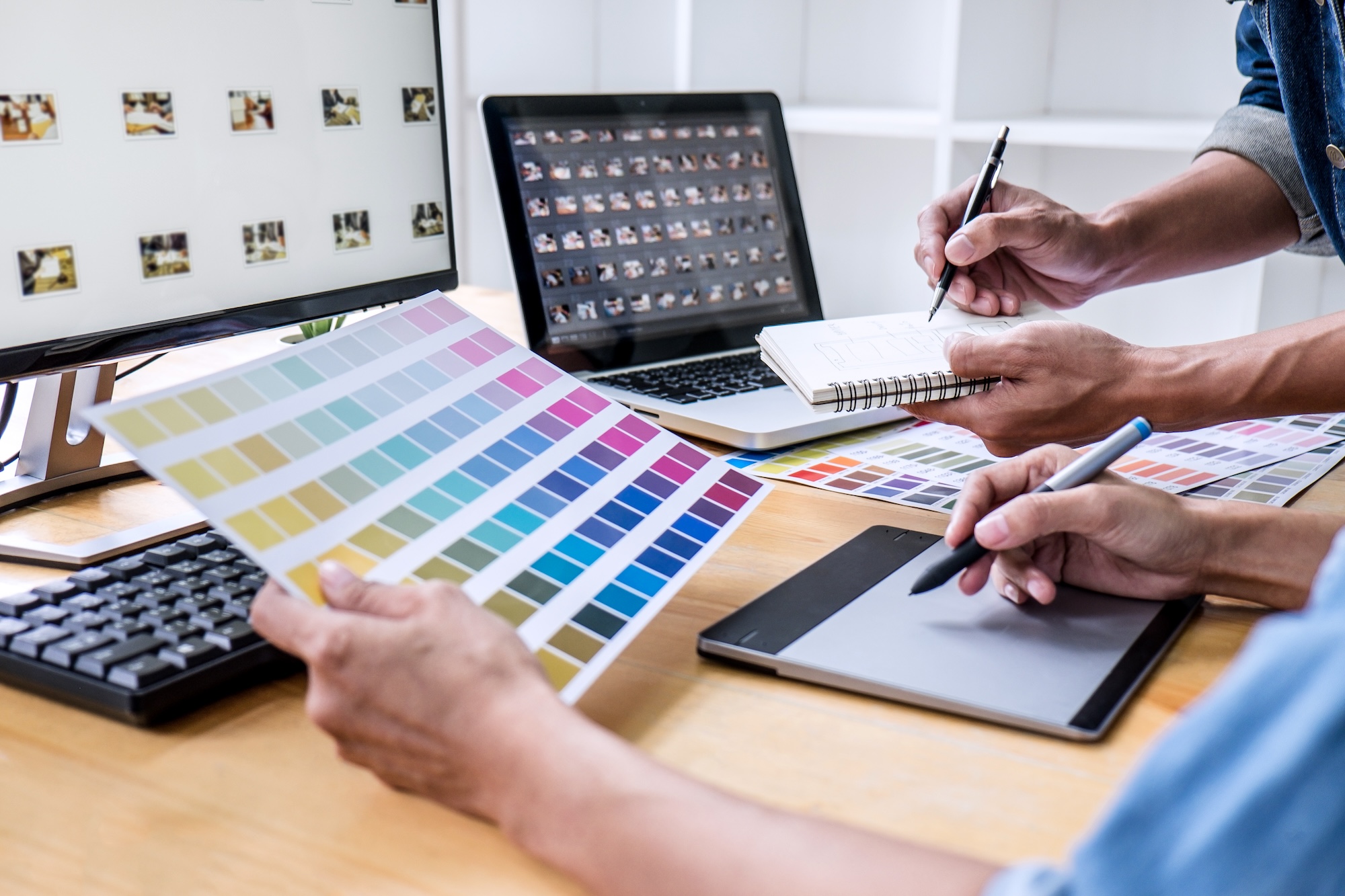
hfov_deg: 48.5
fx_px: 1494
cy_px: 448
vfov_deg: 33.4
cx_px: 672
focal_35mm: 40
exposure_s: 1/80
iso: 500
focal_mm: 26.5
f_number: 3.2
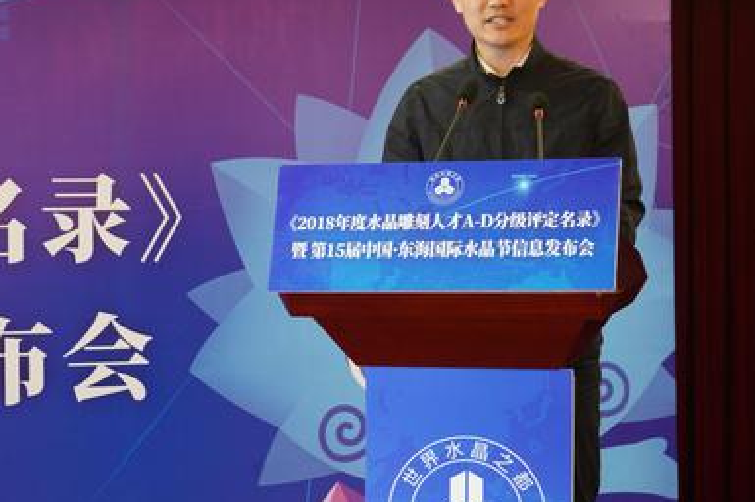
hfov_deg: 20.4
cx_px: 398
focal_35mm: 100
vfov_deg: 13.7
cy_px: 212
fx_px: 2095
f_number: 5.6
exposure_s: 1/80
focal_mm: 70
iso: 2500
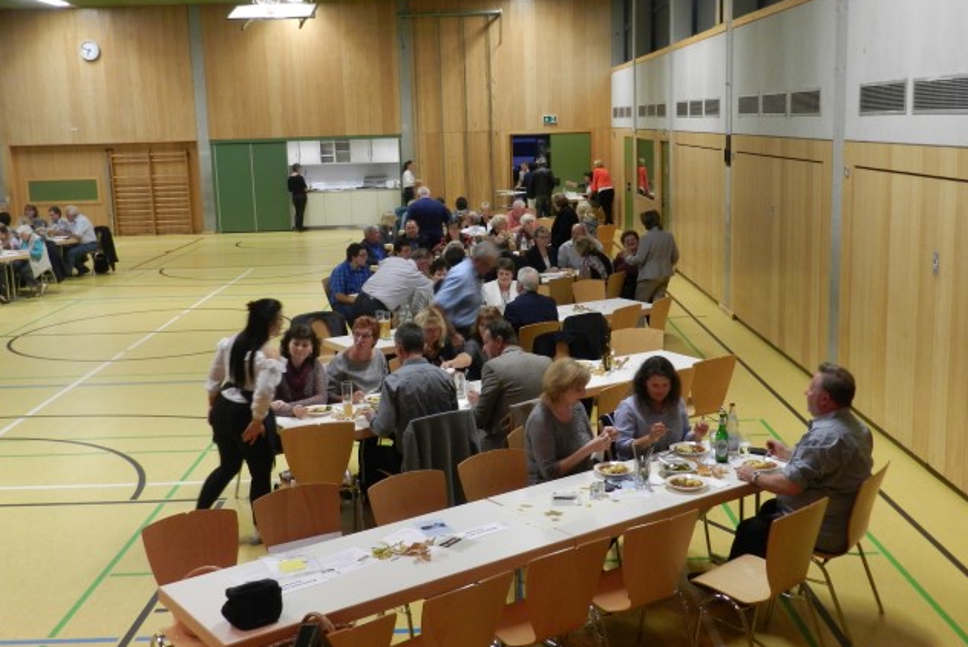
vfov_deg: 33.4
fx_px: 1076
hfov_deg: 48.4
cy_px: 324
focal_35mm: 40
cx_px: 489
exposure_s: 1/20
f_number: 4
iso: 400
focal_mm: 6.7
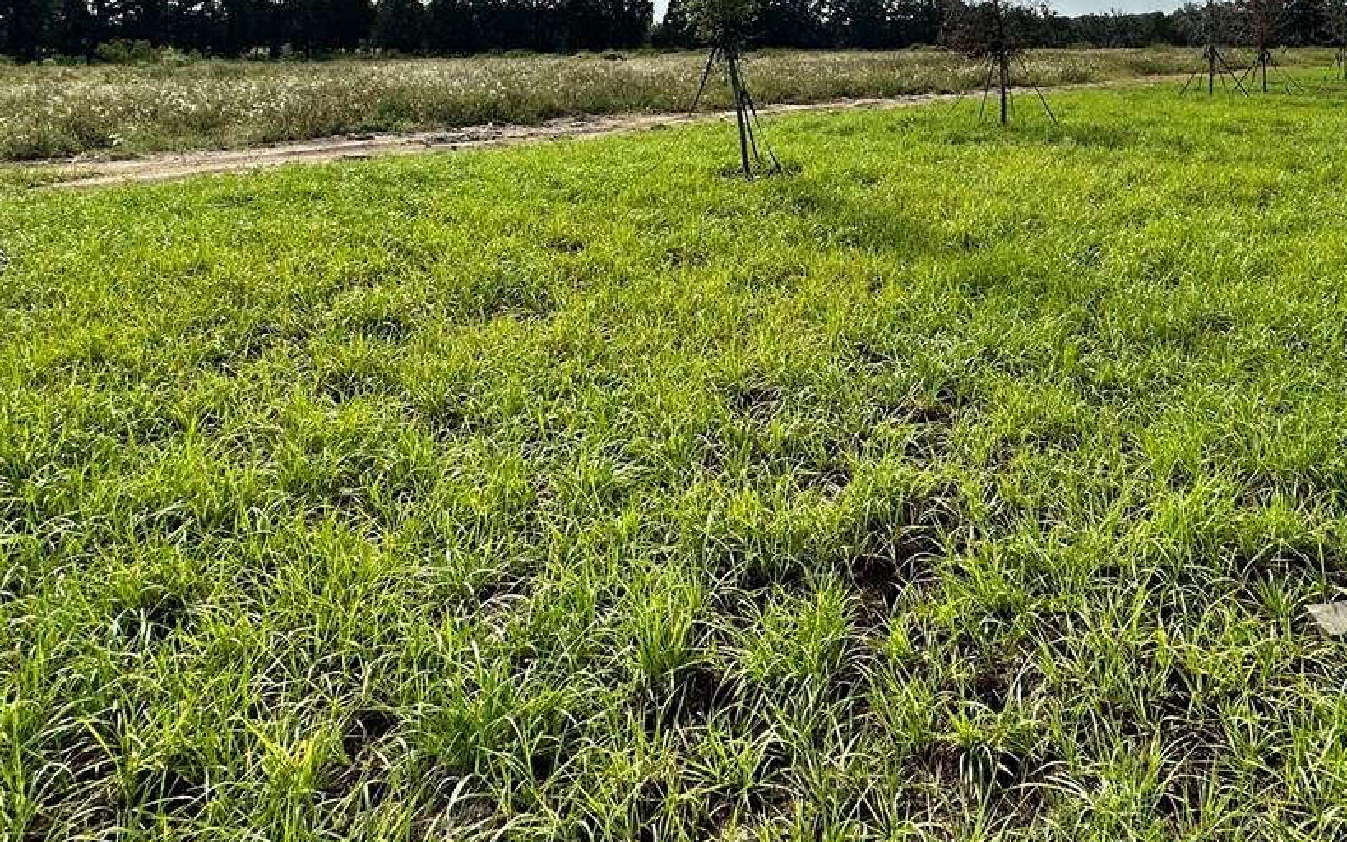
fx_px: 1065
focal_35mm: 29
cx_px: 870
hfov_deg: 63.4
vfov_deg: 38.8
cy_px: 25
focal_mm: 2.22
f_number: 2.2
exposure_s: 1/5291
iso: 50
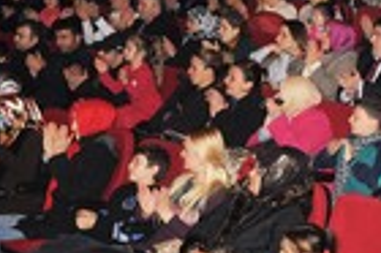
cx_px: 435
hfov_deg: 18.5
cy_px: 49
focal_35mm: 106
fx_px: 1121
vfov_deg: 12.8
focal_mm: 22
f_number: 3.8
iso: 400
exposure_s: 1/60
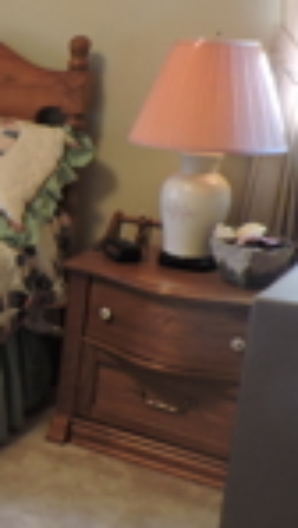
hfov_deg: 14.6
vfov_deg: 30.1
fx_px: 982
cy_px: 248
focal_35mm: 70
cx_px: -273
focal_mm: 4.3
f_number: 3
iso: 400
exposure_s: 1/25
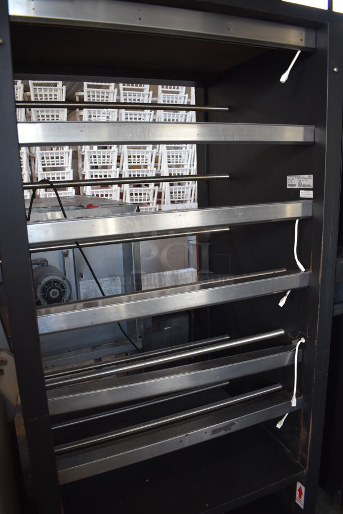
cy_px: 257
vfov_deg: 67.3
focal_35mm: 27
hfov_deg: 48.0
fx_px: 385
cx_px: 172
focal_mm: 18
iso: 800
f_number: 3.5
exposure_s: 1/160
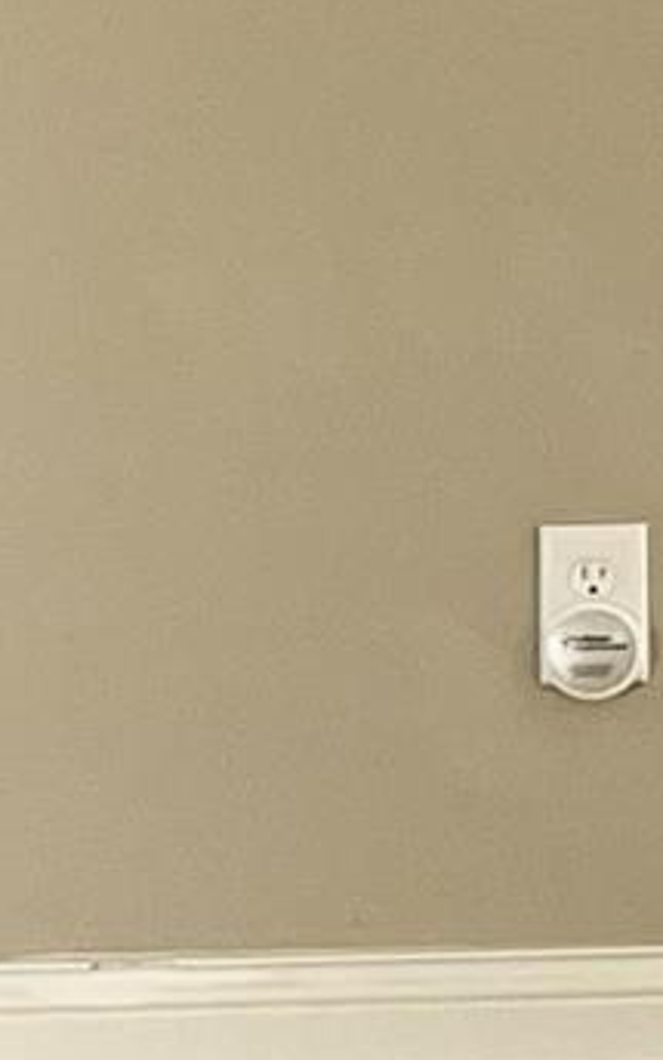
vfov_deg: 8.4
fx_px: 7112
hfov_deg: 4.6
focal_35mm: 246
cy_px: -262
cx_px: 3256
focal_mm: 5.7
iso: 50
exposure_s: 1/743
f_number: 1.5
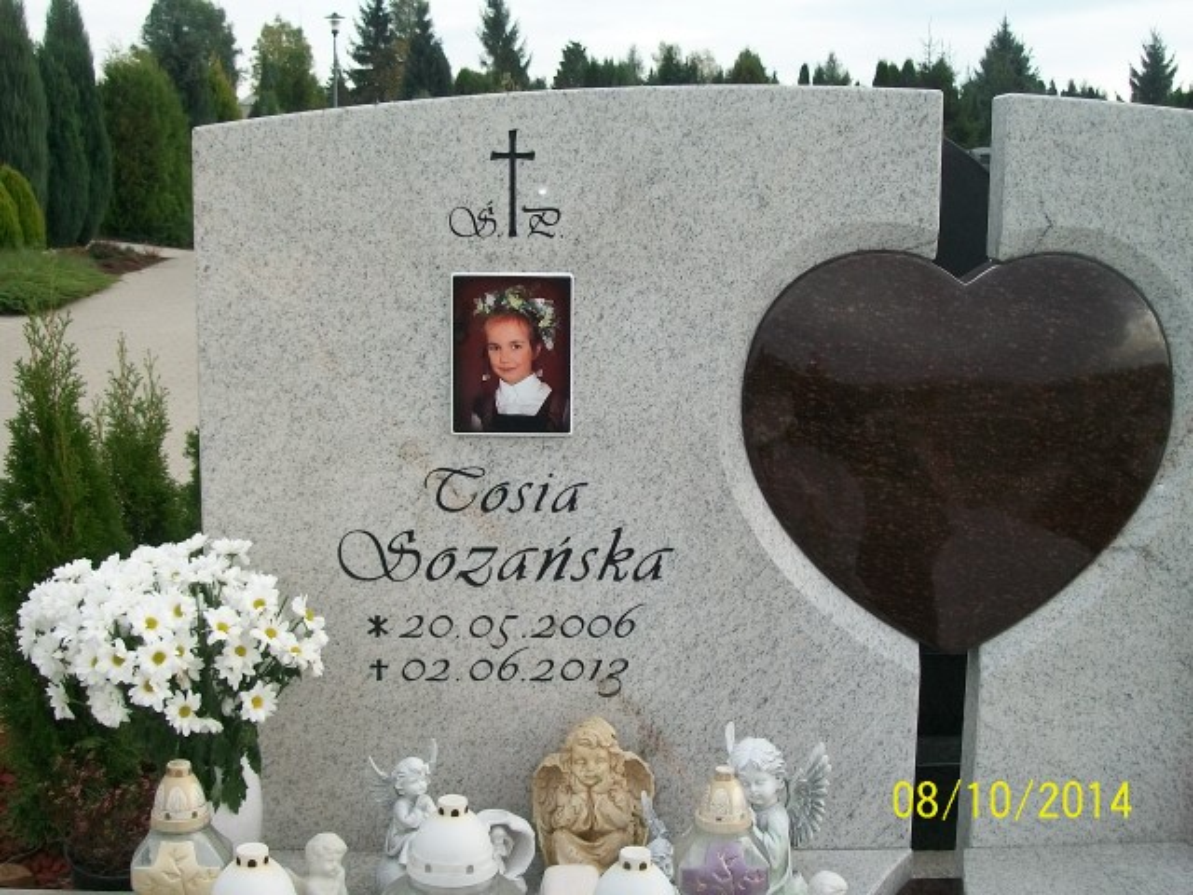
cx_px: 596
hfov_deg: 42.1
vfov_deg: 32.2
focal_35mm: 45
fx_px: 1551
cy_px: 448
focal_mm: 7.6
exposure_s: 1/400
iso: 80
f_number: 3
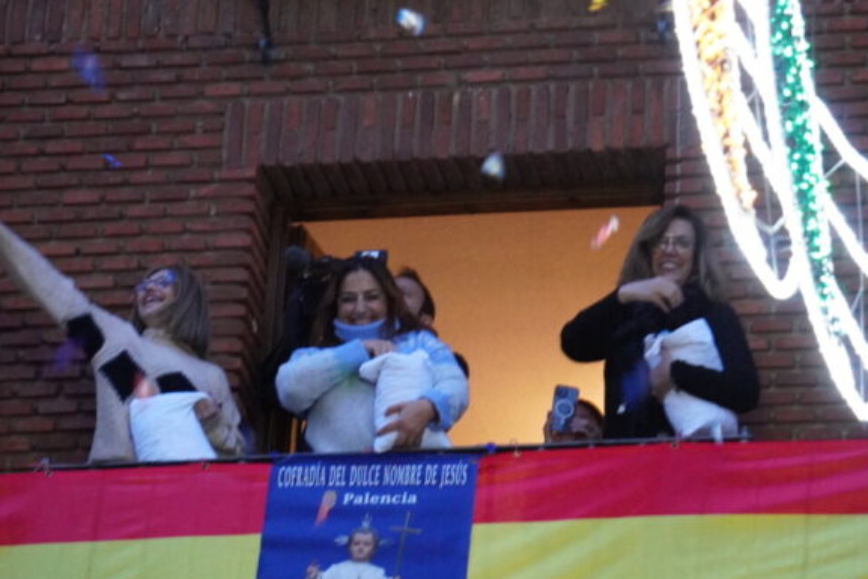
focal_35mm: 206
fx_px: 4960
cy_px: 226
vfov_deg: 6.7
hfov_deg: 10.0
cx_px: 478
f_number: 5.6
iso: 6400
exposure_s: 1/100
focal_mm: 103
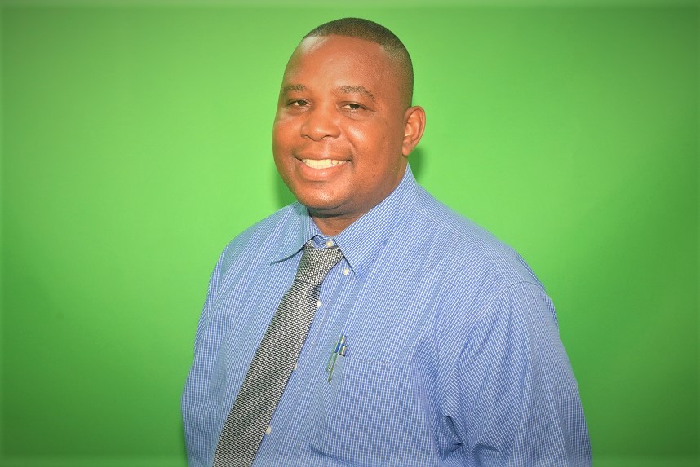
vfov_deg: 26.5
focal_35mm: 51
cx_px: 350
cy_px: 234
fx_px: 992
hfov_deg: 38.9
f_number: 10
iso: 1600
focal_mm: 34
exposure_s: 1/50
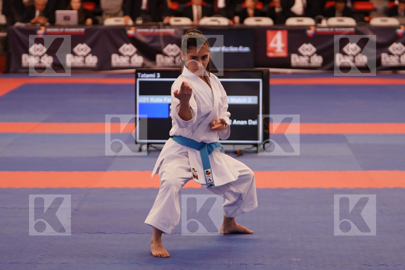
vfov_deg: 10.4
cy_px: 135
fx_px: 1485
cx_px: 202
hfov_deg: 15.5
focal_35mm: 132
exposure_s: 1/500
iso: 800
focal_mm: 88
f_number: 2.8
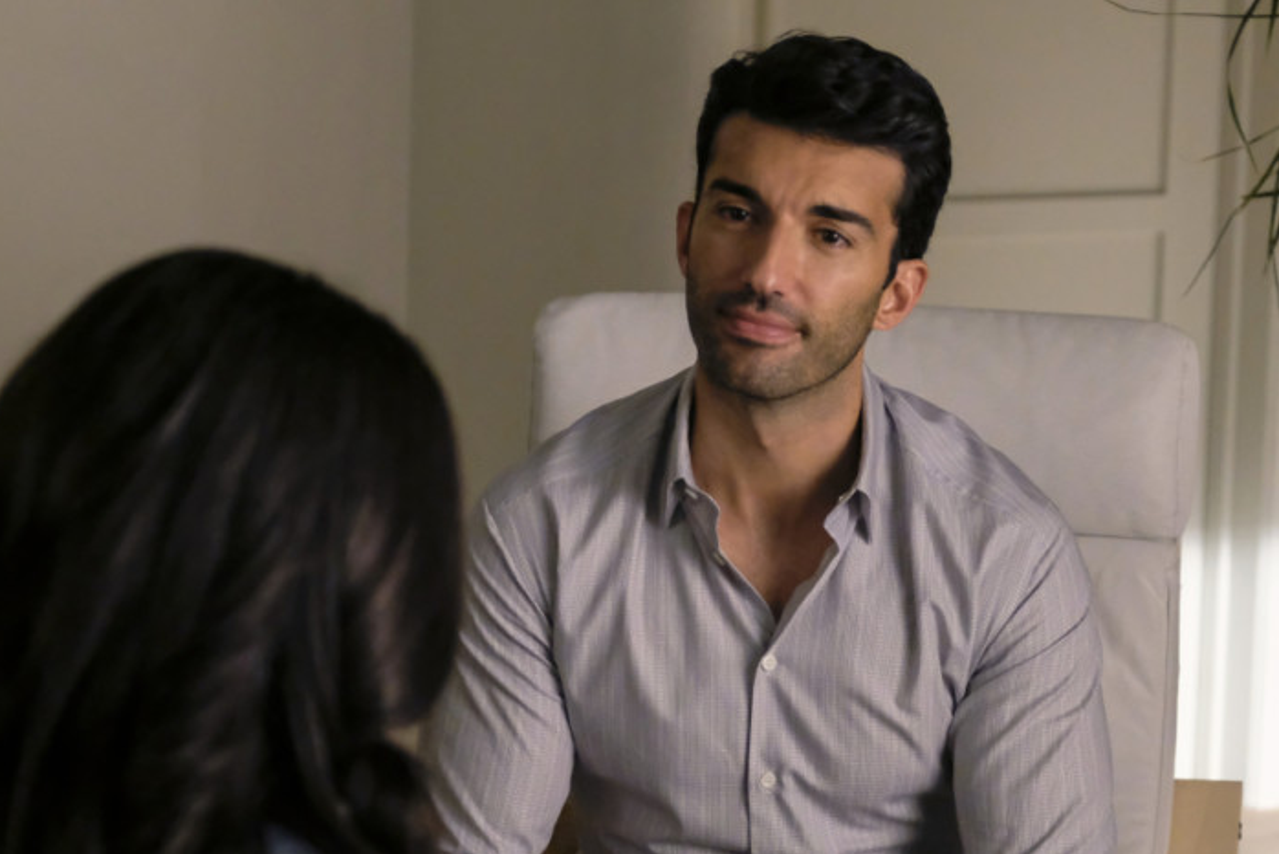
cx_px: 751
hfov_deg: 13.6
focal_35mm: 151
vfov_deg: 9.1
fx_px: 5367
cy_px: 597
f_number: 4
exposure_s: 1/125
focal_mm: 68.7
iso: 8000
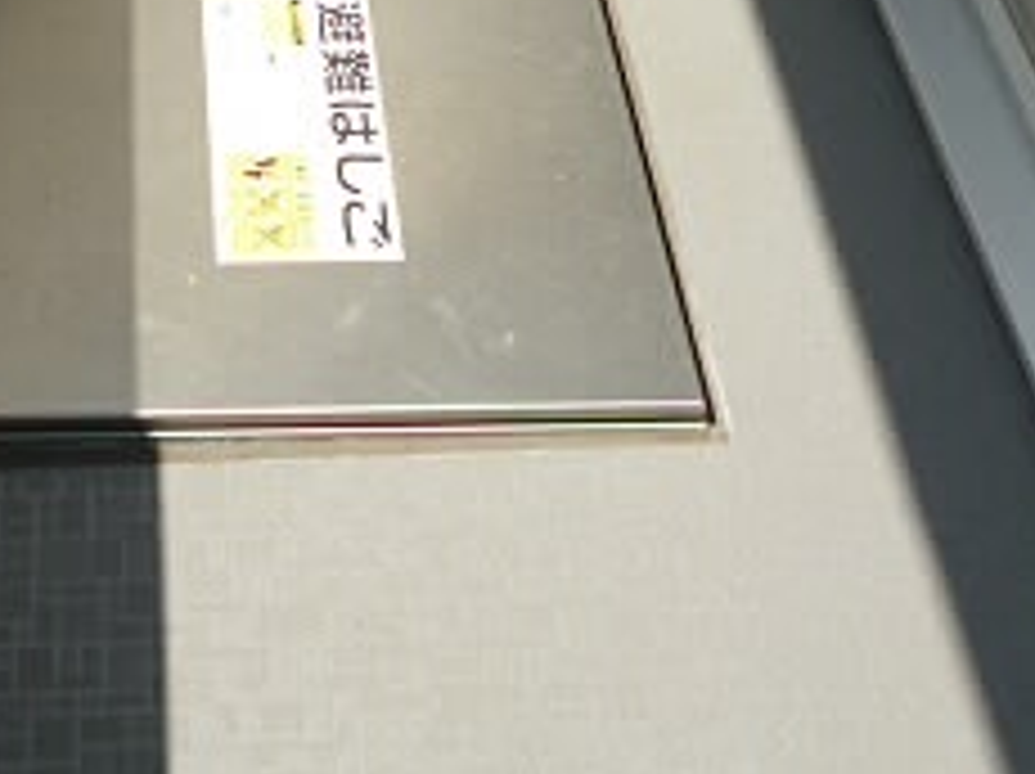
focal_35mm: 78
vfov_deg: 17.5
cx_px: 153
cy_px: -288
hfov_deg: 24.5
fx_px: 2330
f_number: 9
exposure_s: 1/80
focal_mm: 5
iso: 100
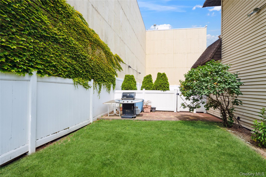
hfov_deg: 96.7
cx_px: 133
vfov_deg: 73.7
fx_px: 118
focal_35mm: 16
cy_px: 88
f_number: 5.6
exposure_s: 1/1000
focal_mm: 16
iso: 200
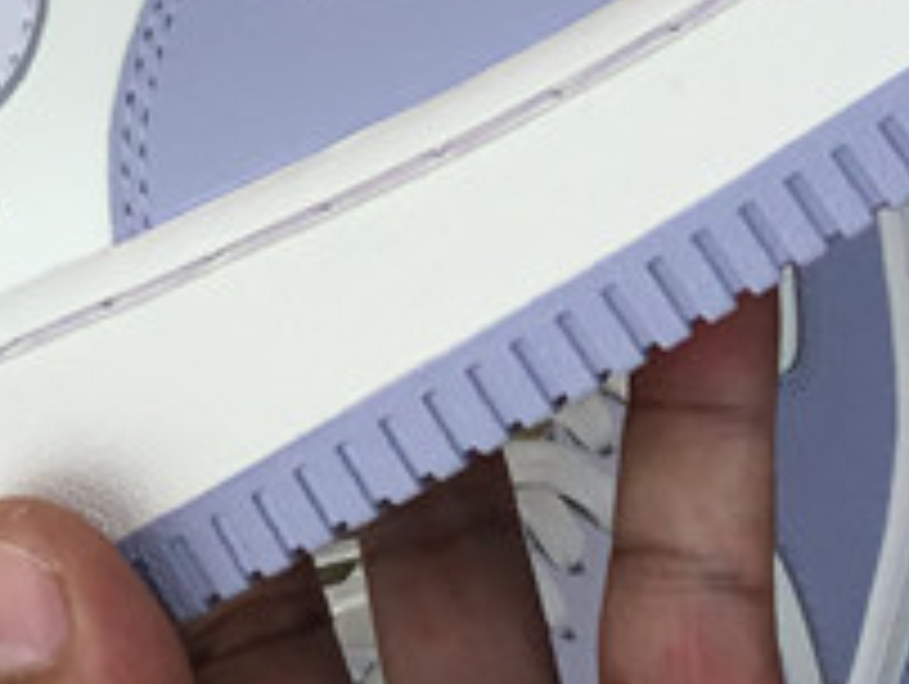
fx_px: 3628
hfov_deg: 14.0
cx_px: -45
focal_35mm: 138
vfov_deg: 10.4
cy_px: -308
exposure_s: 1/702
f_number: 2.4
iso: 25
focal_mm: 3.3
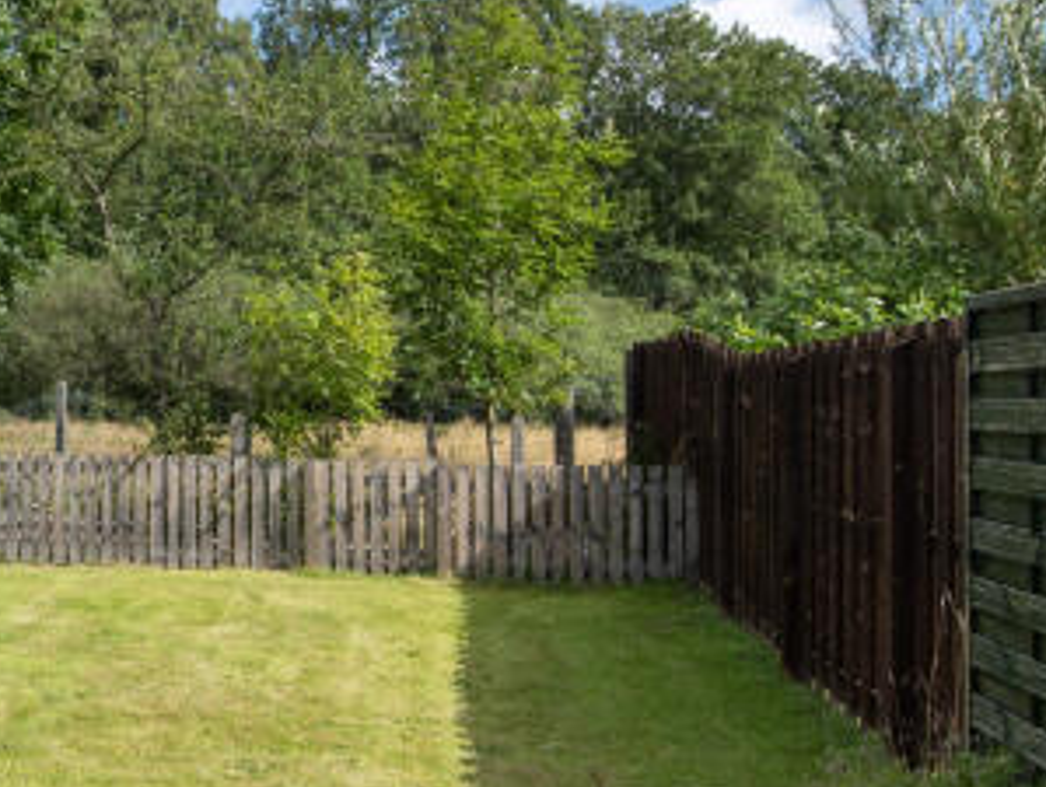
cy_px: 453
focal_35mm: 46
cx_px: 28
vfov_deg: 31.5
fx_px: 1392
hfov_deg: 37.3
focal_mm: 14
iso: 400
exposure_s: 1/1600
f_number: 8
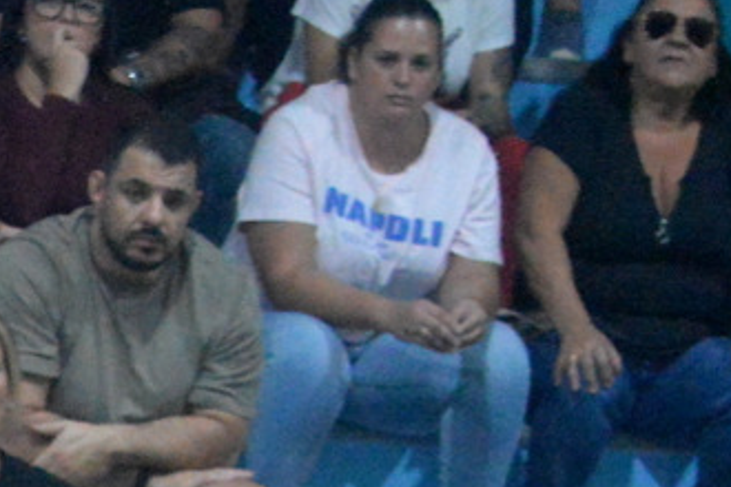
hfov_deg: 4.8
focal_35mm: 422
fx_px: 8568
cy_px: 1082
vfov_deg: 3.2
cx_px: -862
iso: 6400
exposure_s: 1/400
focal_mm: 62
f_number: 8
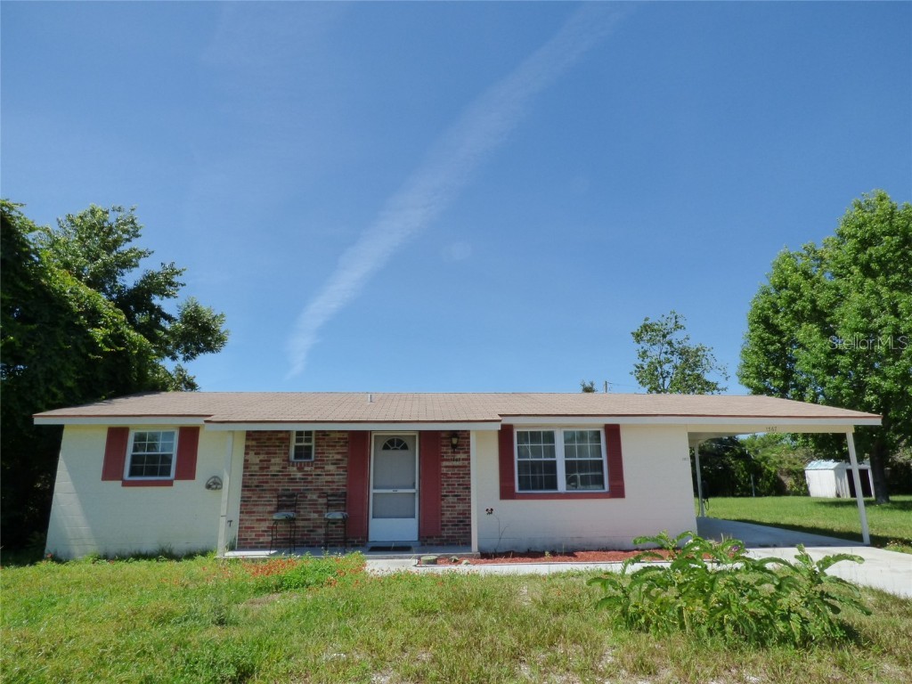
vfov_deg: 66.0
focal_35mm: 20
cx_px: 456
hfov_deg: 81.7
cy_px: 342
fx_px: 527
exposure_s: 1/640
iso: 200
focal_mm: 3.58
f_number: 5.6
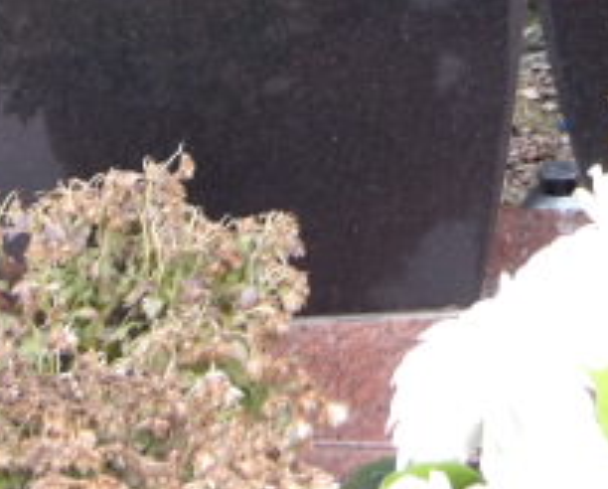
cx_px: 623
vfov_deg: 9.4
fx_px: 2921
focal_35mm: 162
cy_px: -125
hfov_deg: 11.7
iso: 276
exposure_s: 1/60
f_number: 4.2
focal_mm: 9.4
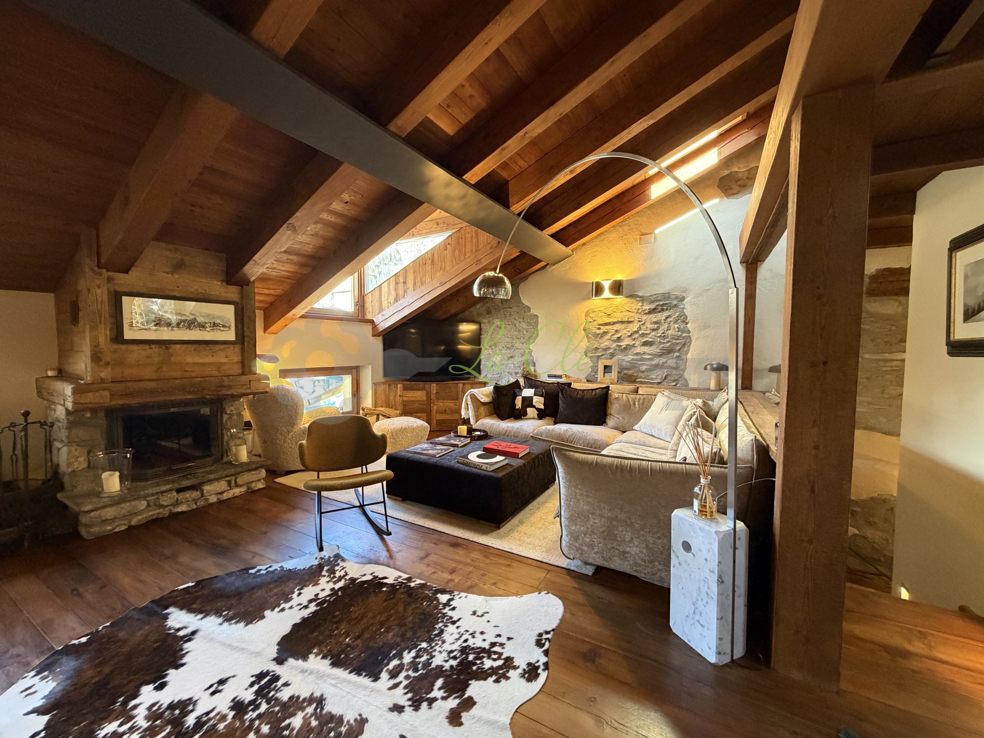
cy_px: 369
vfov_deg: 85.7
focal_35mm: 14
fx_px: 398
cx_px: 492
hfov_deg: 102.1
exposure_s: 1/50
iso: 500
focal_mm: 2.22
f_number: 2.2
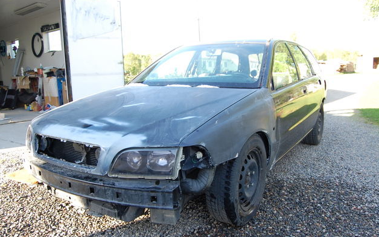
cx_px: 189
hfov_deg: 66.5
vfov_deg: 44.5
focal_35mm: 28
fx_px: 289
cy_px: 125
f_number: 5.6
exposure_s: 1/125
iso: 400
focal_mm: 18
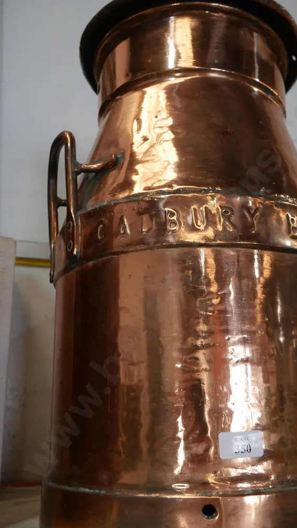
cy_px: 265
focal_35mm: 35
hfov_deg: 33.5
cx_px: 191
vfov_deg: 56.6
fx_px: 490
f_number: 4
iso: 250
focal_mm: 16
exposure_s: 1/60
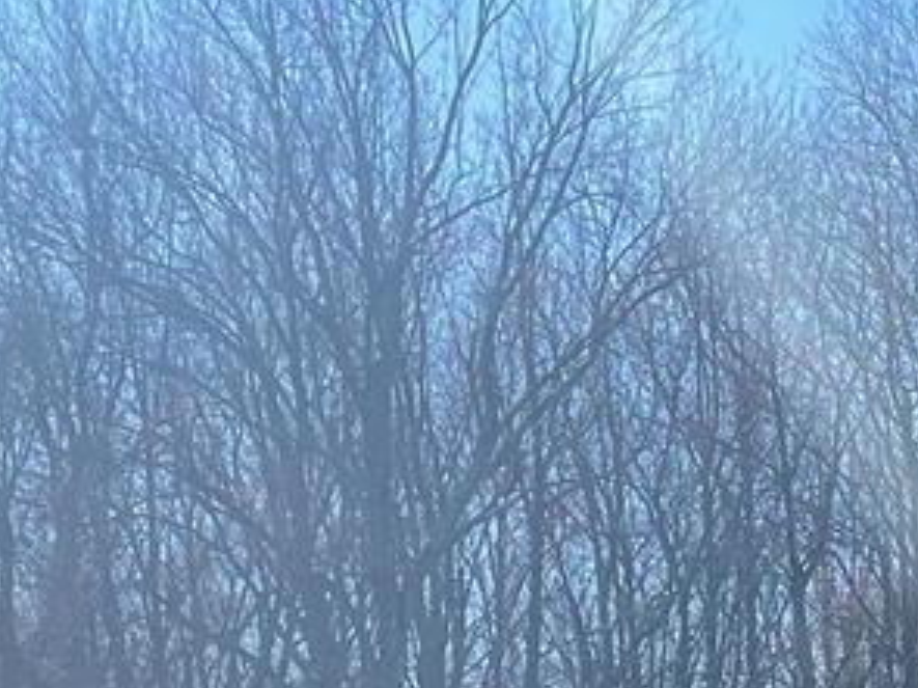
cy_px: 1650
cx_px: 420
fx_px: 3367
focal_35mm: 127
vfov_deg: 10.2
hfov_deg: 15.5
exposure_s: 1/2083
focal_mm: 5.1
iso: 32
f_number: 1.6
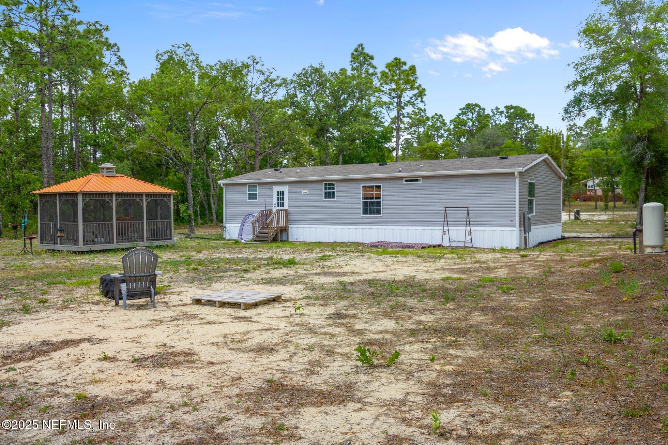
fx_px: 575
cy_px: 222
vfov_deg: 42.3
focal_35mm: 31
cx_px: 334
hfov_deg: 60.3
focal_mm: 31
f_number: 8
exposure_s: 1/320
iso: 400
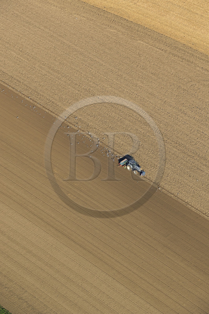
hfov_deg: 9.1
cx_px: 104
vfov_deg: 13.7
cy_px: 157
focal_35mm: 150
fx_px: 1307
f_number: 8
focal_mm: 150
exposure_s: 1/800
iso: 400
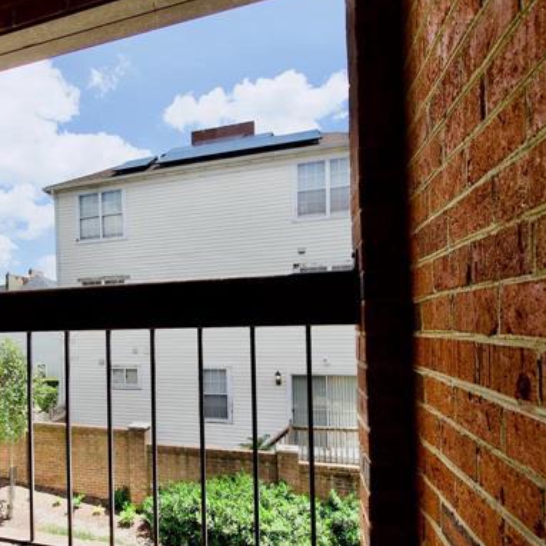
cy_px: 307
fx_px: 428
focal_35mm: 24
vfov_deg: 64.8
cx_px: 114
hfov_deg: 60.2
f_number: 7.1
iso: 320
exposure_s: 1/800
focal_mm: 10
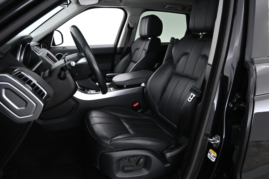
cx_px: 134
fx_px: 196
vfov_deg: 49.1
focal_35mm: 26
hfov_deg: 68.9
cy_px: 90
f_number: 3.5
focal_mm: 17.5
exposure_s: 1/30
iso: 1400
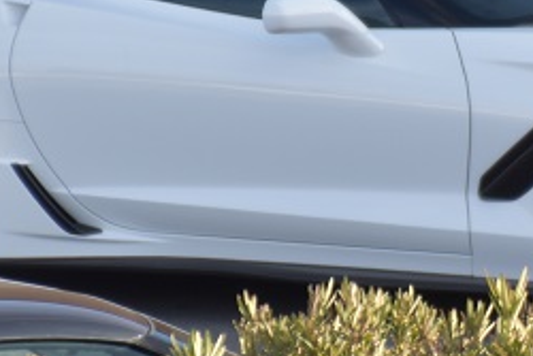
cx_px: 397
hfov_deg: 1.3
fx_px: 23998
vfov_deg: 0.9
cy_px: 109
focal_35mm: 1620
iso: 200
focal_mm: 270
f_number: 6.3
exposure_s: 1/200
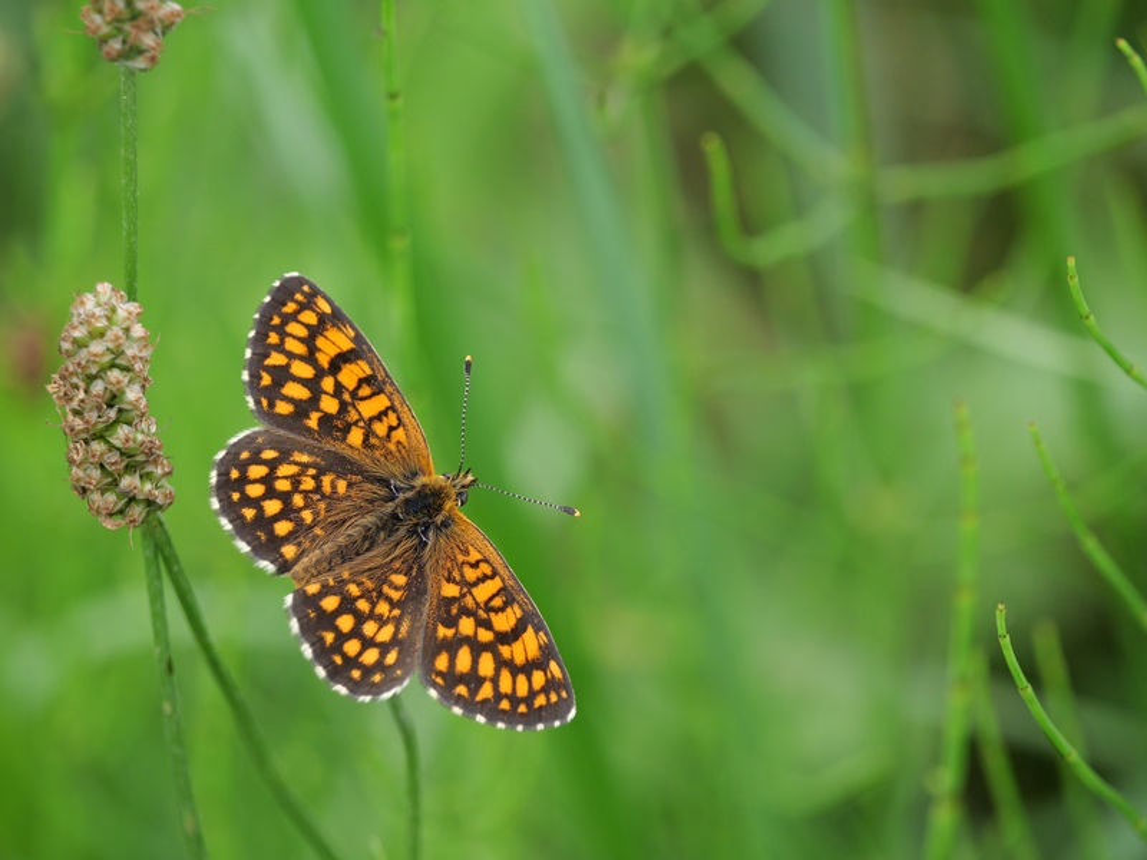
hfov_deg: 2.5
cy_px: 430
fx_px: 26508
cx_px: 574
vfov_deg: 1.9
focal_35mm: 800
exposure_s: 1/640
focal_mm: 400
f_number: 6.3
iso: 1000
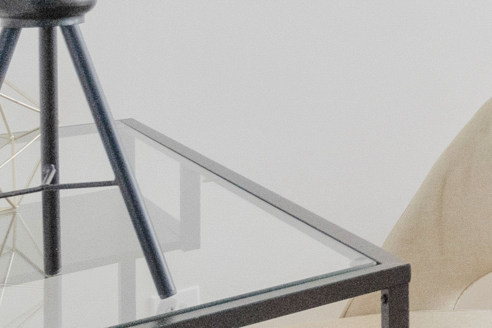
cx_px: 981
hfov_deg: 18.4
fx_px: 998
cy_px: -54
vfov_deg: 17.9
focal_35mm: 73
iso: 3200
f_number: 7.1
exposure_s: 1/30
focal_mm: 10
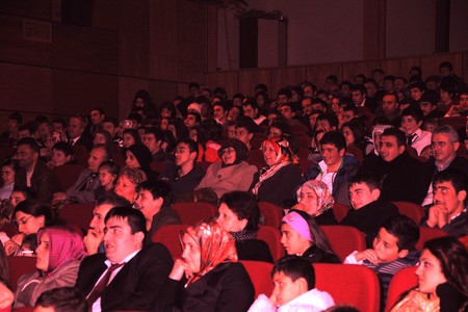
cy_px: 156
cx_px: 234
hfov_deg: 18.2
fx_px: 1462
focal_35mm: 112
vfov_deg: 12.2
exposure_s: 1/60
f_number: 5.3
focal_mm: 75
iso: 400
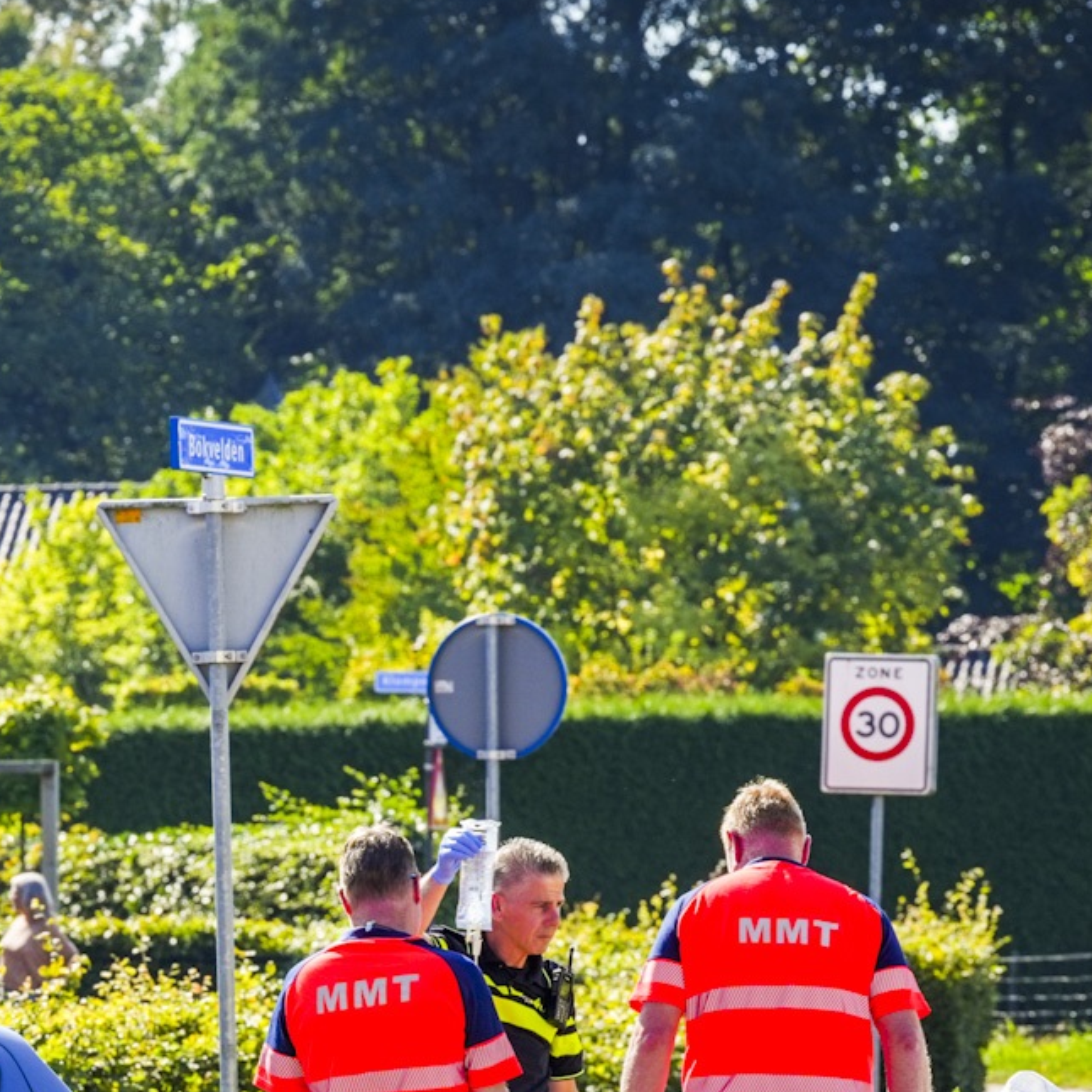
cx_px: 218
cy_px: 962
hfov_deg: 5.5
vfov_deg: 5.4
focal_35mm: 321
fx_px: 11457
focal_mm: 127
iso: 250
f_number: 6.3
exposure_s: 1/640
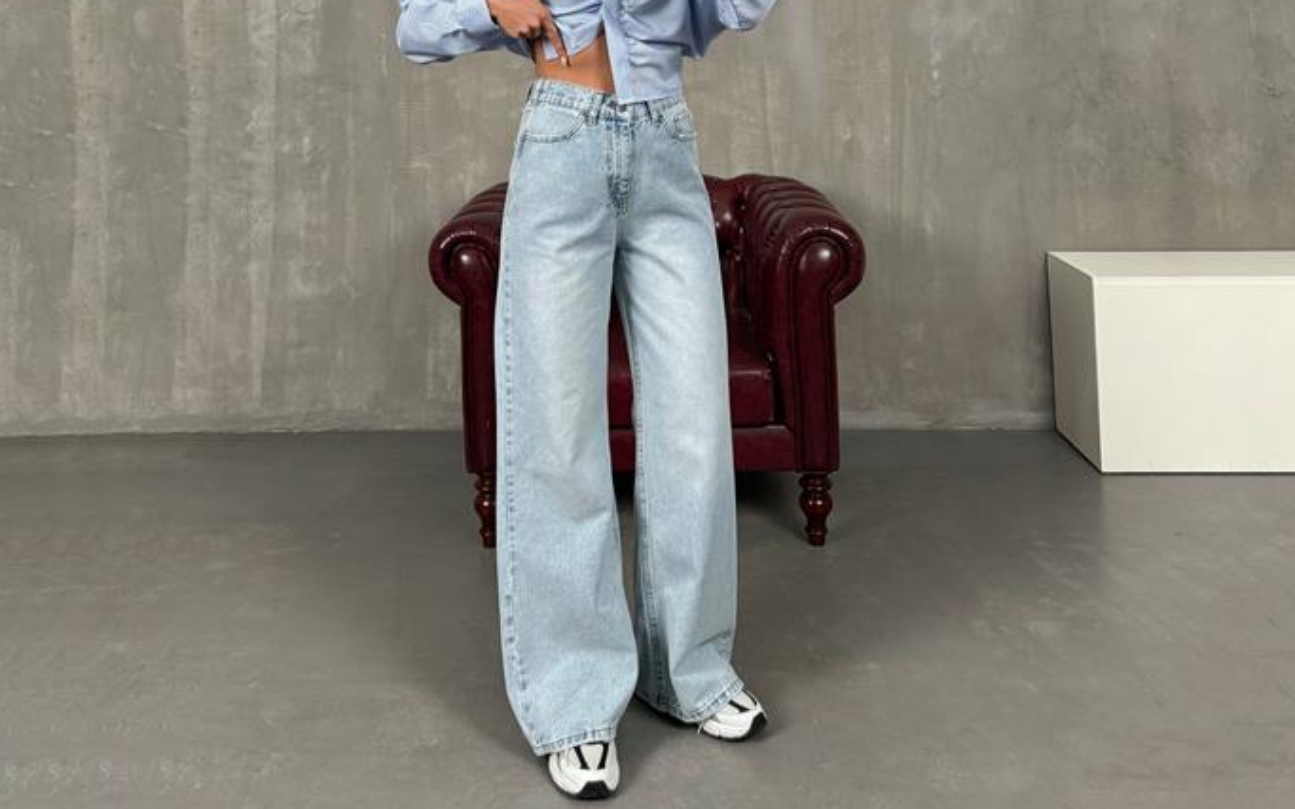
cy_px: 19
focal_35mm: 35
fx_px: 1235
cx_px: 644
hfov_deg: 55.3
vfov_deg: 33.5
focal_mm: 6.76
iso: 200
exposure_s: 1/121
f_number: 1.78
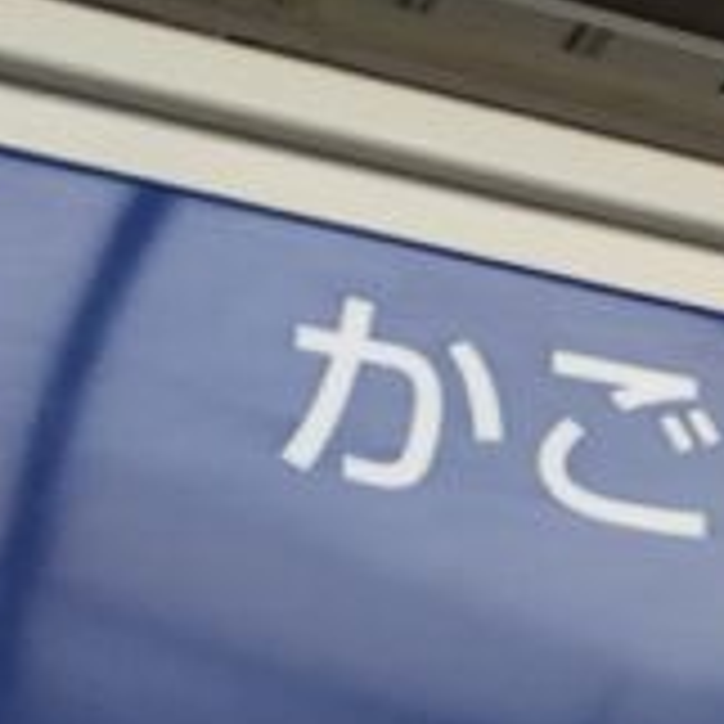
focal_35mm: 102
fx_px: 2414
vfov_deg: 16.4
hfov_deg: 16.2
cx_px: 931
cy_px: 854
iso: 32
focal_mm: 4.15
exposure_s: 1/155
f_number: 2.2
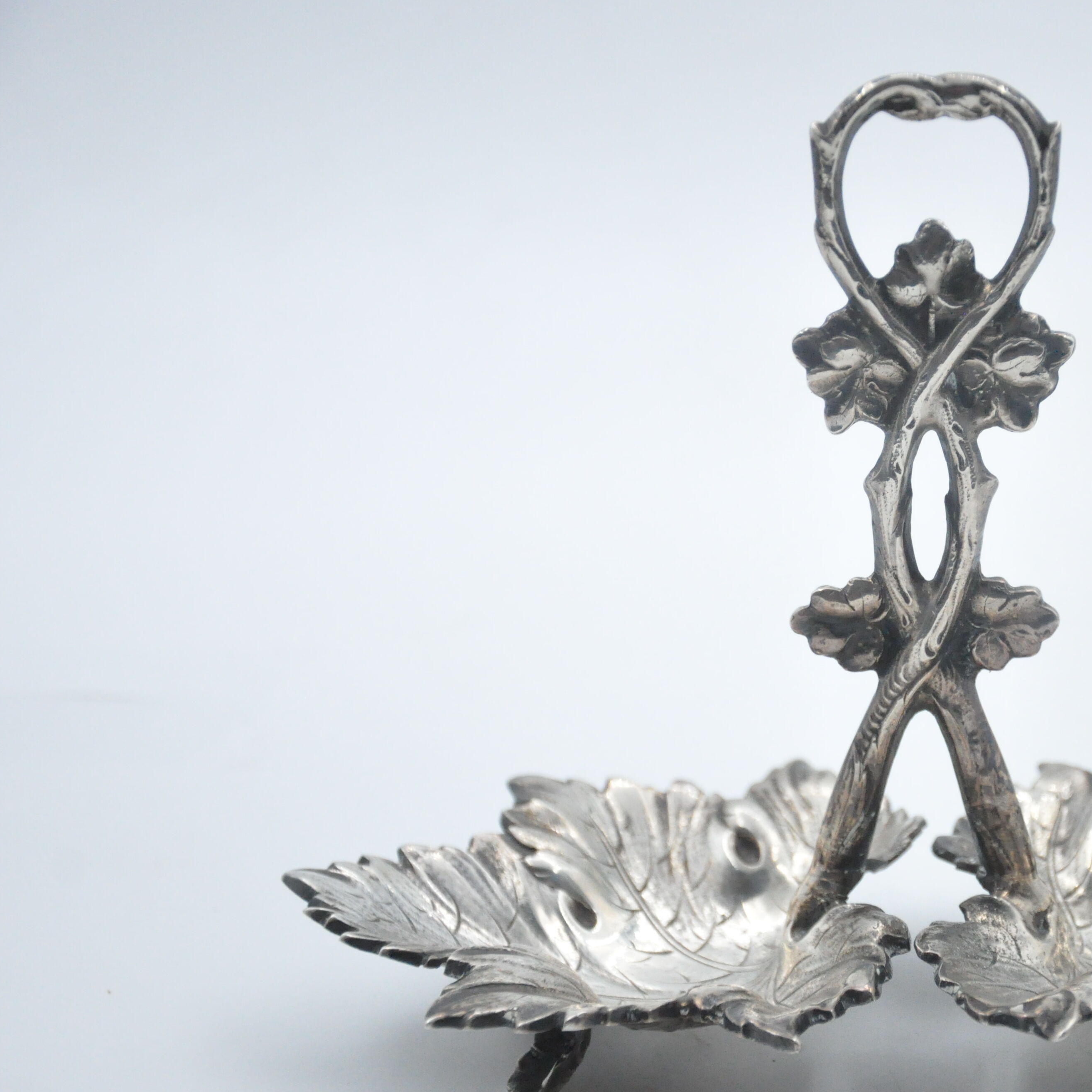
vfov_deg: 16.1
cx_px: 887
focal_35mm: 108
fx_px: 3855
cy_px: 587
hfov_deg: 16.0
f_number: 5.6
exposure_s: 1/4000
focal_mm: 52
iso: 3200
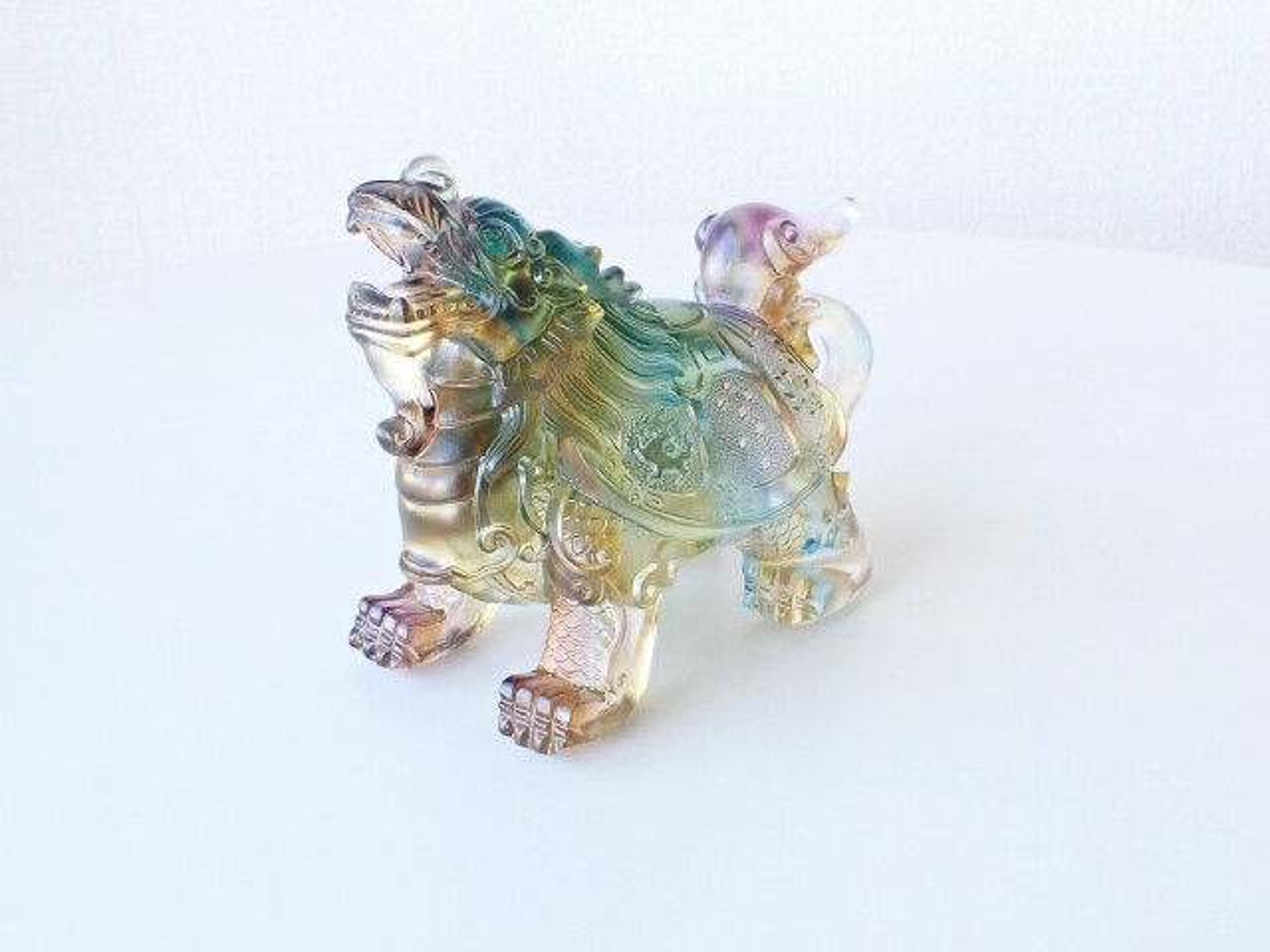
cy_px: 476
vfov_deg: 46.8
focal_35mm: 30
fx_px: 1101
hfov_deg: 60.0
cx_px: 635
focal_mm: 5.4
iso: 500
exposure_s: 1/125
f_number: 3.2
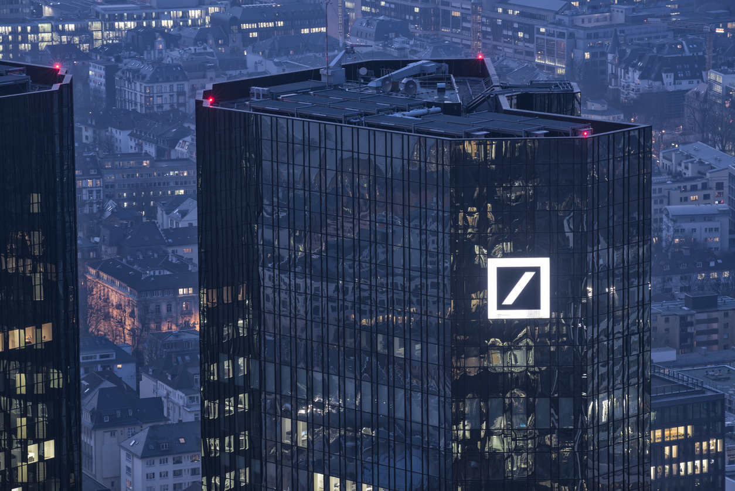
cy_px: 246
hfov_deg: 11.4
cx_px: 368
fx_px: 3676
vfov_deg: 7.6
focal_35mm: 180
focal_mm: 180
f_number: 7.1
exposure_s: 1
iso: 125
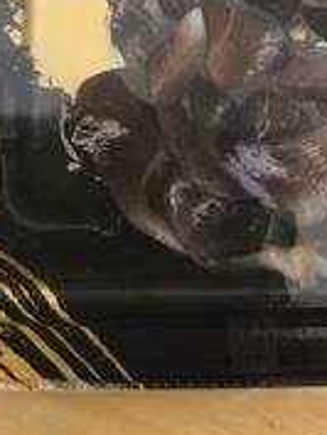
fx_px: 881
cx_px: 219
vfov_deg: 25.7
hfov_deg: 21.0
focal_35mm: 70
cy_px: -42
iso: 160
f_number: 2.4
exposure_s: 1/30
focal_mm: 3.3
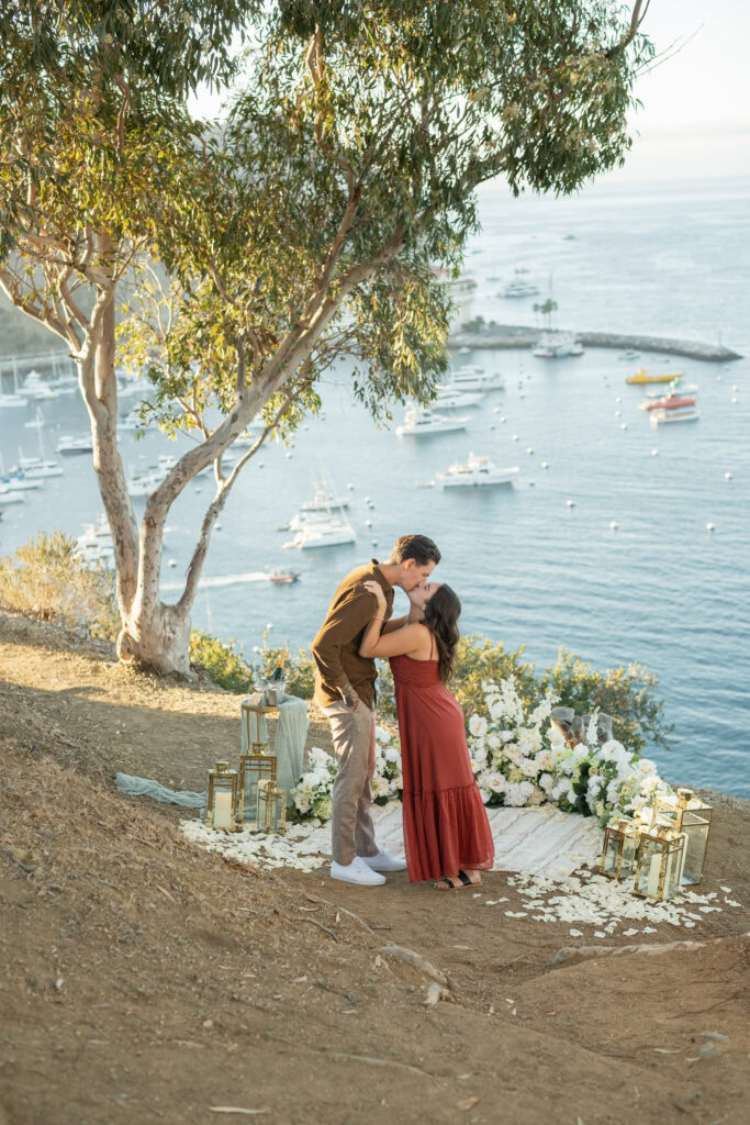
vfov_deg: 39.6
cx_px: 375
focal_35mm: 50
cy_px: 562
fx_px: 1562
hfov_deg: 27.0
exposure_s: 1/400
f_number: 2.5
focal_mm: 50
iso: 100
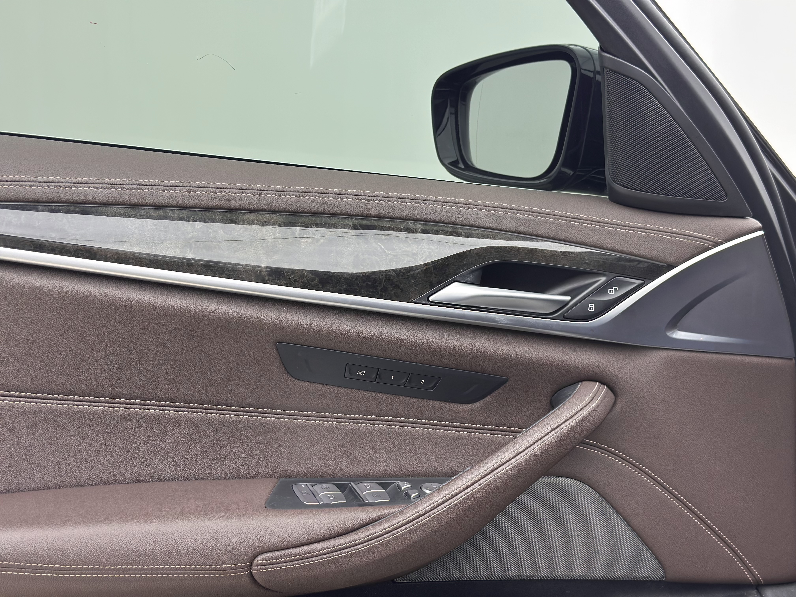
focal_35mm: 48
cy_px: 298
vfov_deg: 30.3
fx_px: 1104
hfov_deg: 39.7
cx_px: 398
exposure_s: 1/100
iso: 80
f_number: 1.78
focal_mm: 6.86
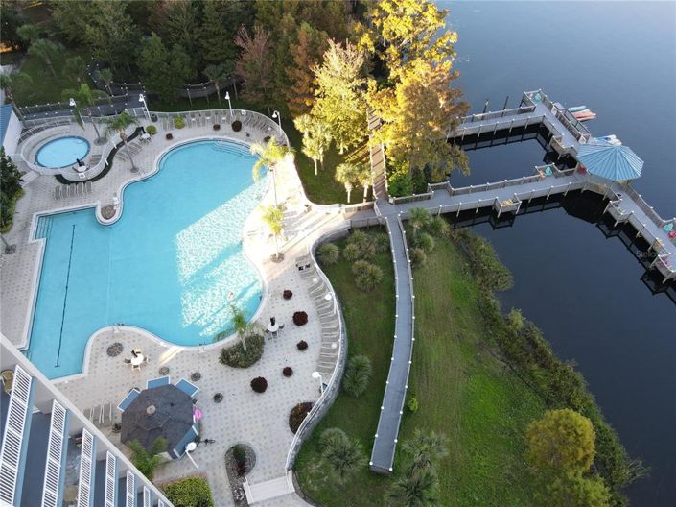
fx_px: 468
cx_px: 338
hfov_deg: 71.6
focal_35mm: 24
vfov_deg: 56.8
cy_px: 254
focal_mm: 4.5
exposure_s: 1/40
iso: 100
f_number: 2.8
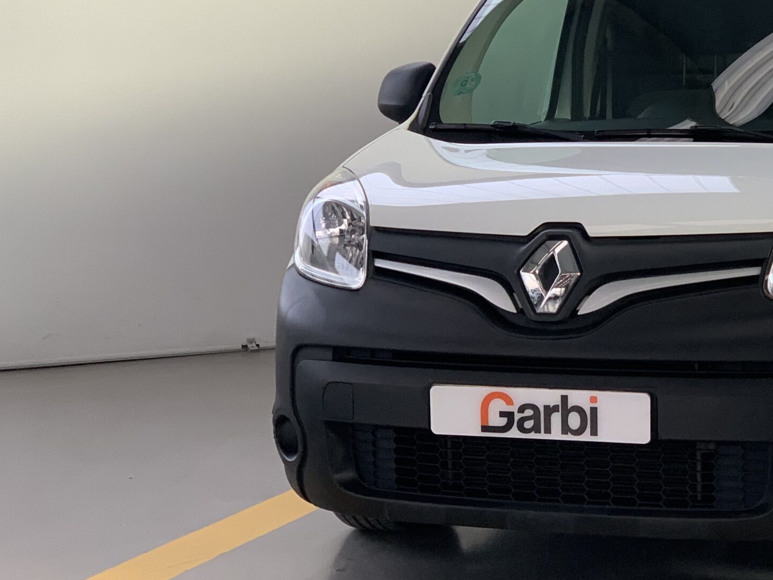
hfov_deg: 20.9
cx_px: 668
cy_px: 272
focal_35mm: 92
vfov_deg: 16.1
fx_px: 2054
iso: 125
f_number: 2.4
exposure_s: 1/92
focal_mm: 6
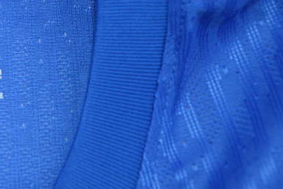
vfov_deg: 11.4
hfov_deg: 16.4
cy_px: -39
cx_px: -80
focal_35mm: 118
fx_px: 928
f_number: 8
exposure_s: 1/200
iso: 400
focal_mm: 28
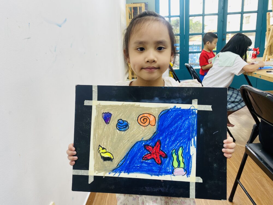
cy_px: 102
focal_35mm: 26
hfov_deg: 67.3
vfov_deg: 53.1
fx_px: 205
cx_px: 136
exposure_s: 1/100
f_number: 1.8
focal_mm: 4.25
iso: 40
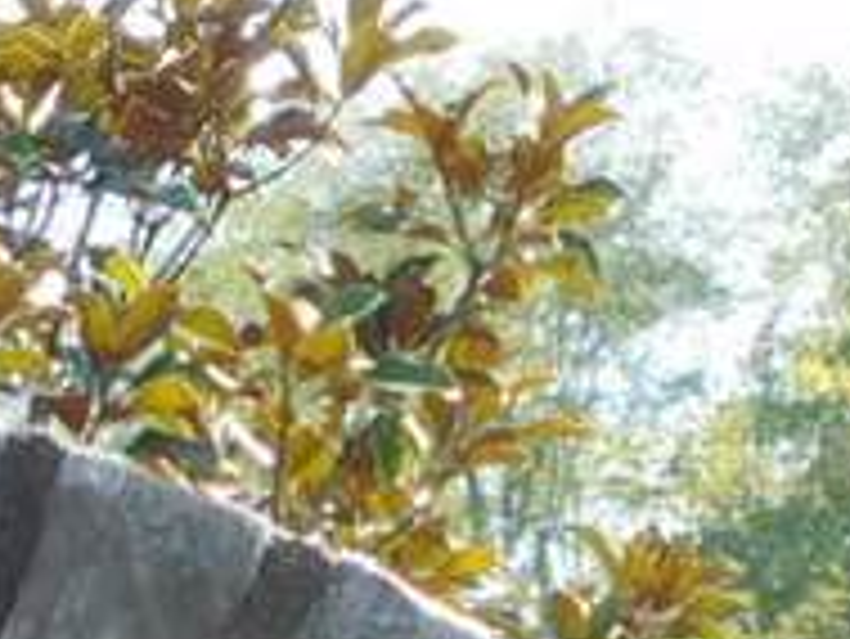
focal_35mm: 615
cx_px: -450
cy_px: 2007
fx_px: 15111
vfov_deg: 2.4
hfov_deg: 3.2
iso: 125
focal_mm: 16.1
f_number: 4.5
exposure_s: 1/160
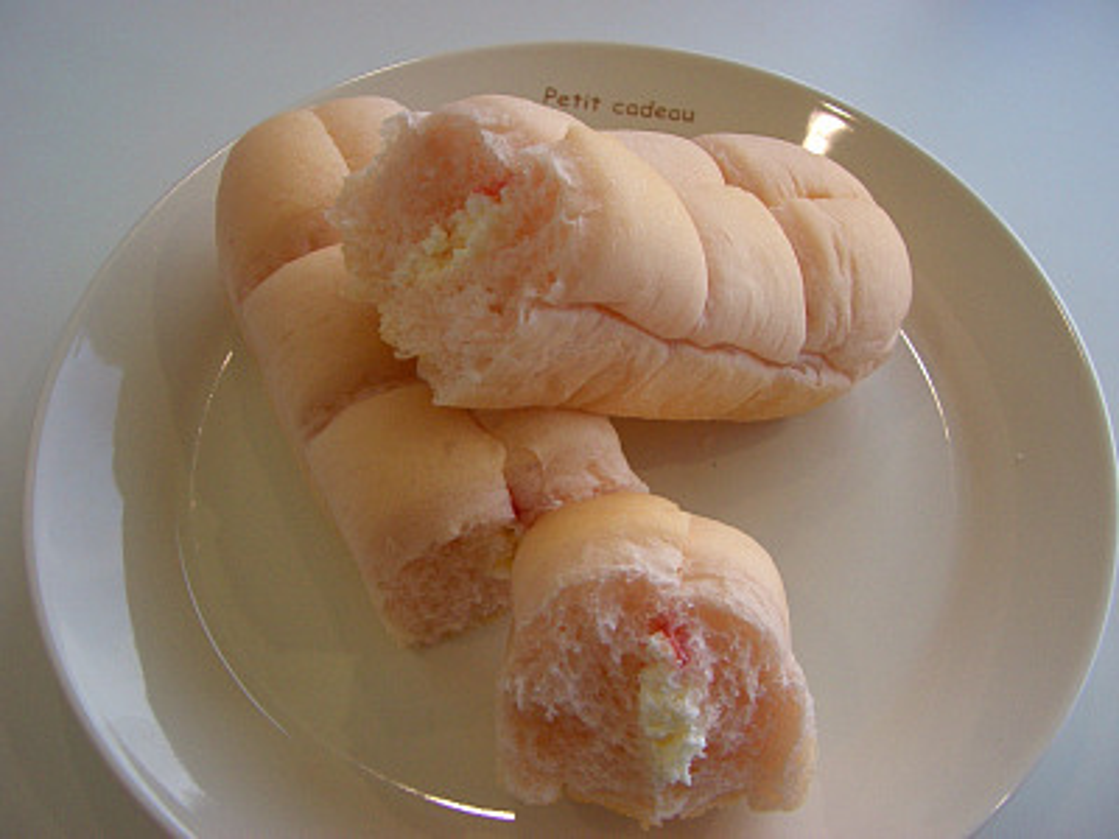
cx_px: 560
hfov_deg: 52.6
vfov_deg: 40.7
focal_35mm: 35
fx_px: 1131
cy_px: 420
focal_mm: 5.8
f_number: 2.6
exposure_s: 1/250
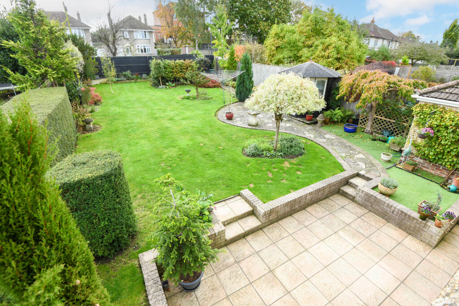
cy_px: 153
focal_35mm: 16
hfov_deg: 96.7
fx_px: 204
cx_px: 230
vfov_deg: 73.8
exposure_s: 1/200
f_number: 6.3
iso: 400
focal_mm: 16
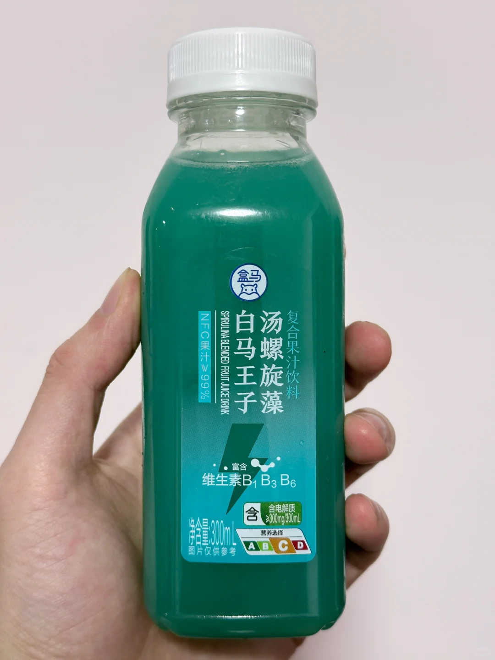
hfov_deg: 30.3
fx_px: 915
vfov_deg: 39.7
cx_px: 248
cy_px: 330
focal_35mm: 48
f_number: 1.78
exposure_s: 1/50
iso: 160
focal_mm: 6.86
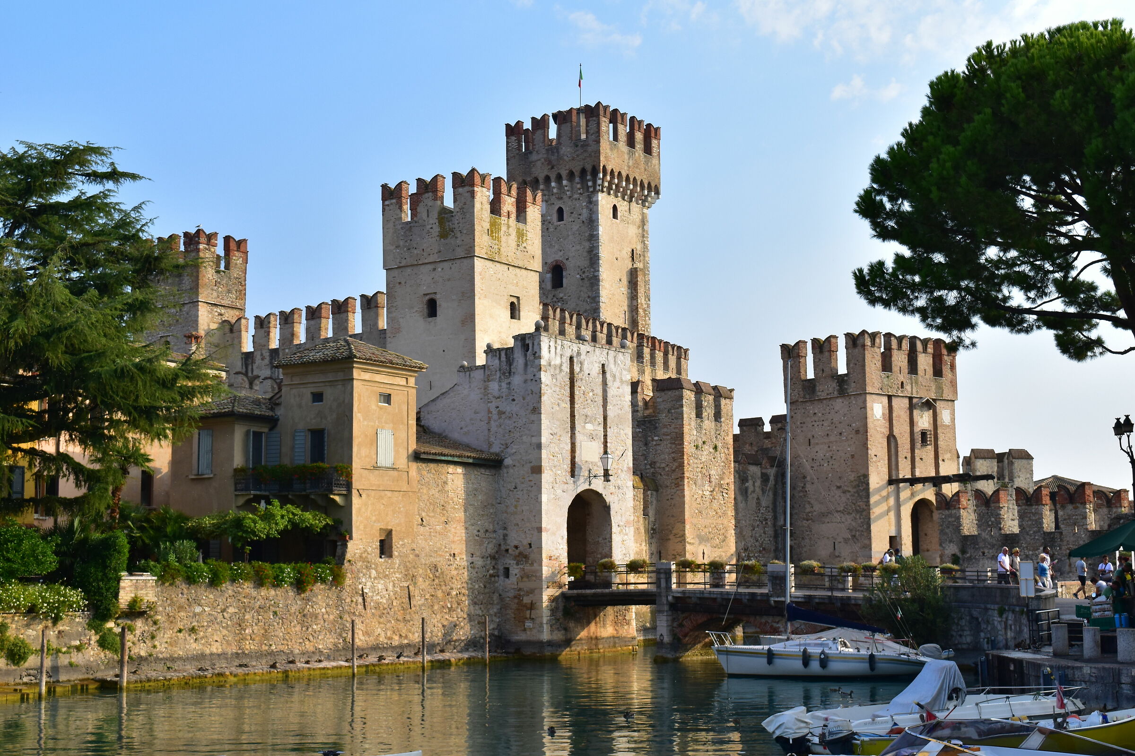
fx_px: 1608
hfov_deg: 38.9
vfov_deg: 26.5
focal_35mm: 51
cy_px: 378
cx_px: 568
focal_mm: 34
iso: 360
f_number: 11
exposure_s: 1/500
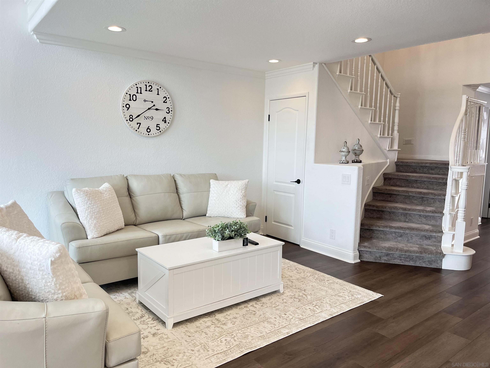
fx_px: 368
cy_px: 184
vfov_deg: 53.1
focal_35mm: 26
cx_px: 245
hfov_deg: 67.3
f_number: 1.6
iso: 100
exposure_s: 1/120
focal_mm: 5.1
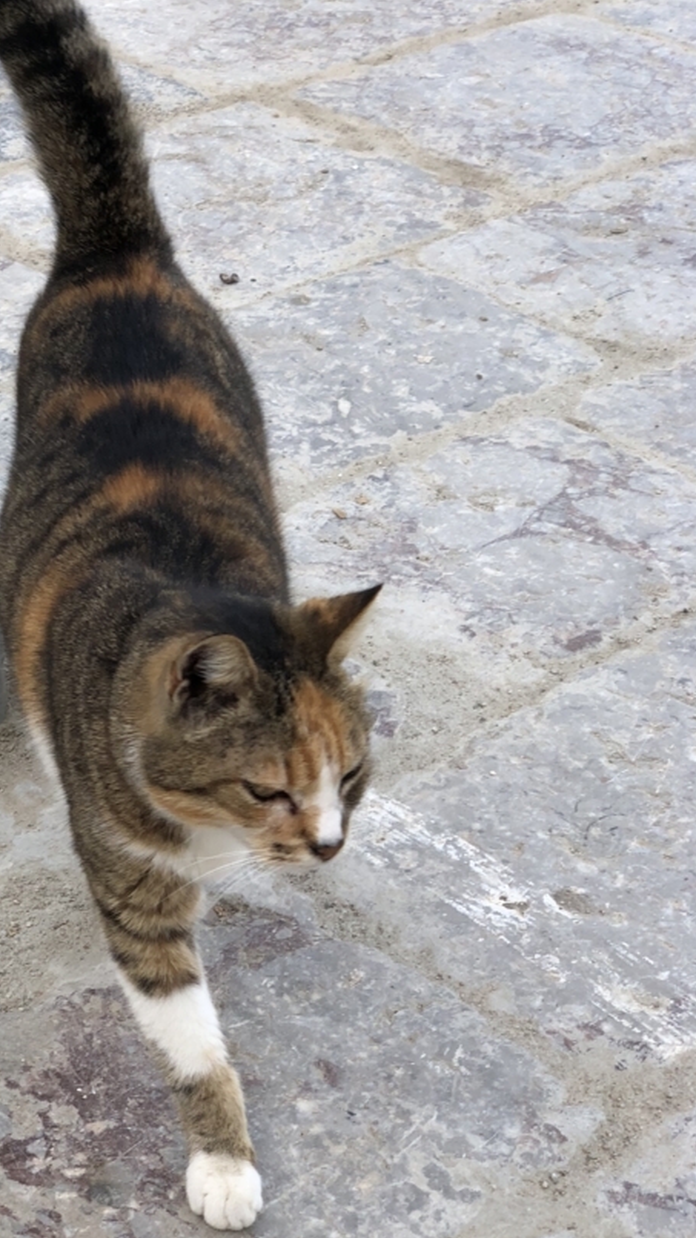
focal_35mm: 72
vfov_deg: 29.3
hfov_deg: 16.6
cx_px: 134
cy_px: 541
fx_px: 2364
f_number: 2.4
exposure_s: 1/417
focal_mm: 6
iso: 16
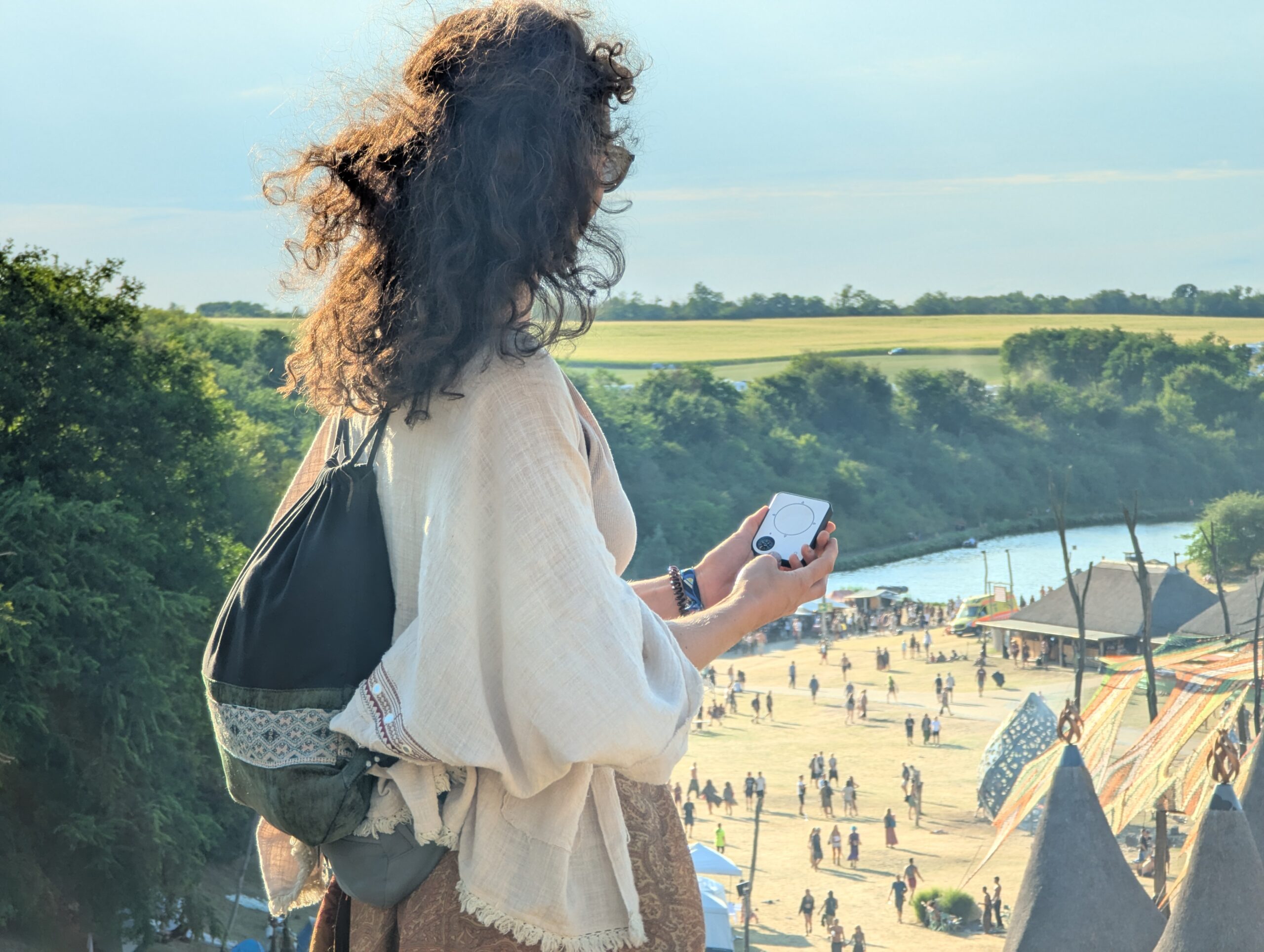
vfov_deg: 12.7
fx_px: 4279
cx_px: 632
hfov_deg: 16.8
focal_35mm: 117
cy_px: 476
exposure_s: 1/207
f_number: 3.5
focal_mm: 19
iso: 18
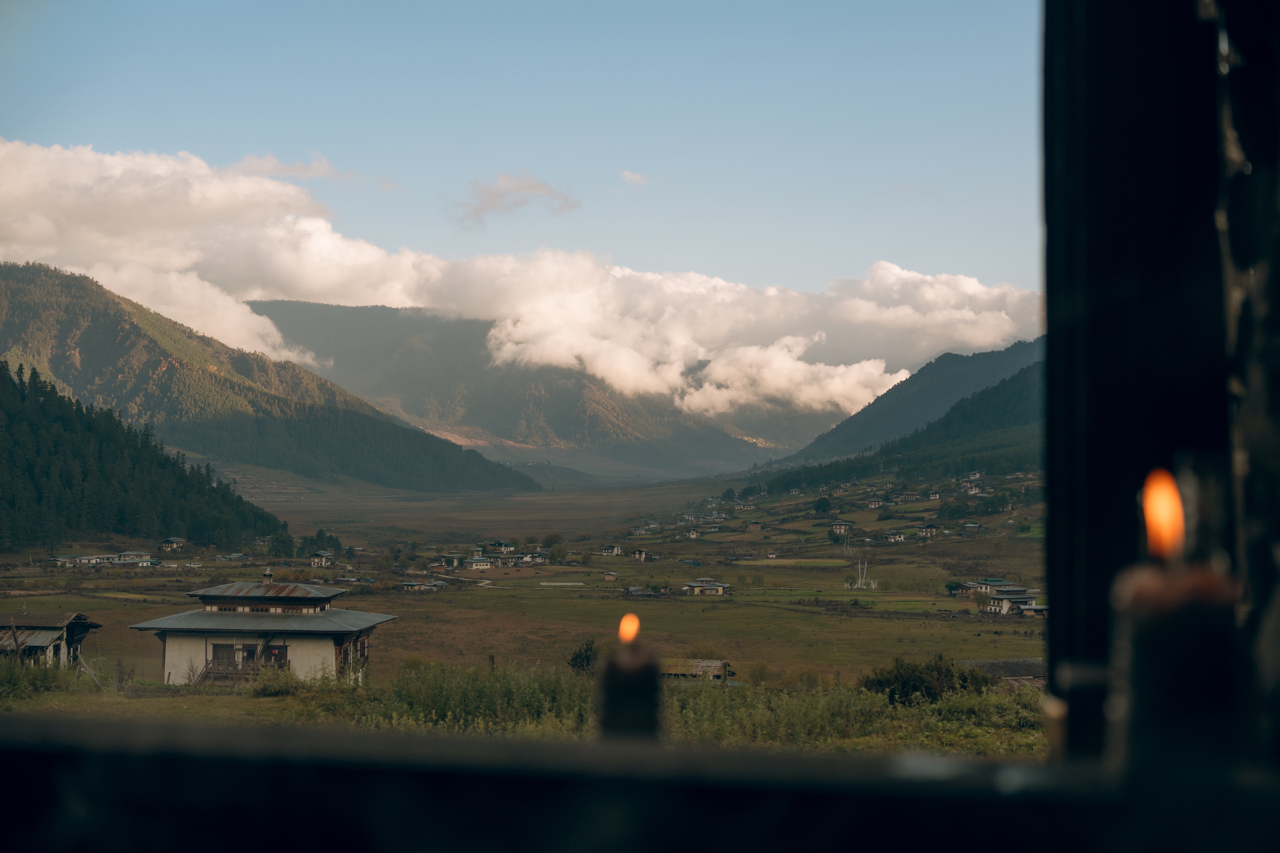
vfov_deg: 27.0
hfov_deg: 39.6
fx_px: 1778
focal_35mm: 50
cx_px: 640
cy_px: 426
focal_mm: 50
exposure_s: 1/3200
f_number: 2.8
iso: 500
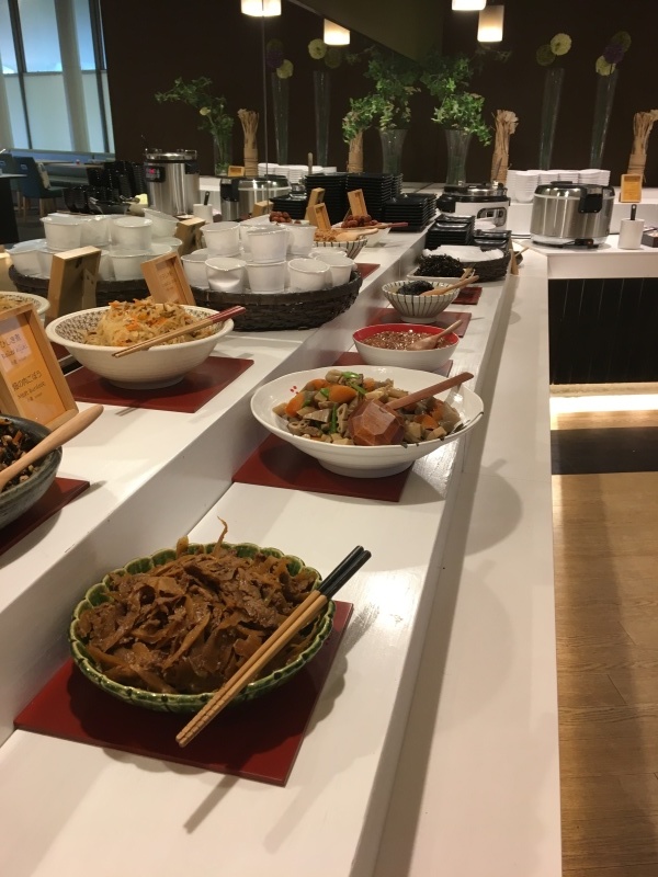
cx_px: 329
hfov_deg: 48.2
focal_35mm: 29
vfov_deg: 61.7
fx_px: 735
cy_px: 438
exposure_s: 1/30
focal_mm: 4.15
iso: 80
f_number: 2.2
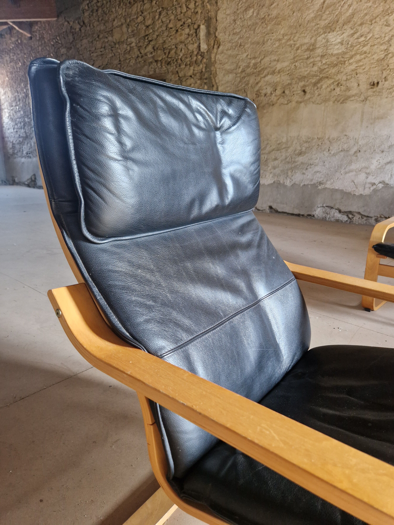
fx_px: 349
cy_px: 262
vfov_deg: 73.9
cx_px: 197
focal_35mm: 23
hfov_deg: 58.9
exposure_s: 1/100
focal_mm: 5.4
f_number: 1.8
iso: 800
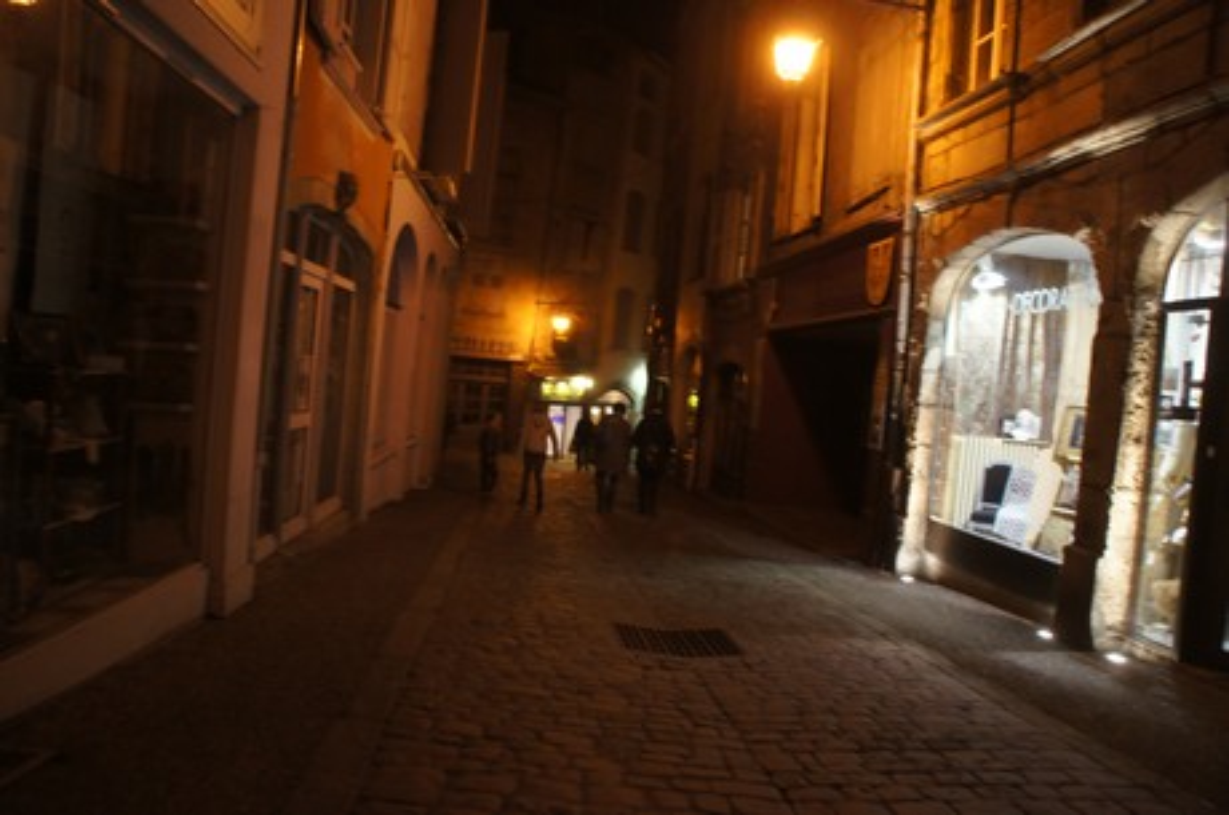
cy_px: 408
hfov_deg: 67.5
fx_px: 920
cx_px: 614
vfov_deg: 47.8
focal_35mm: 27
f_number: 3.5
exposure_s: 1/30
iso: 1000
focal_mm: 18
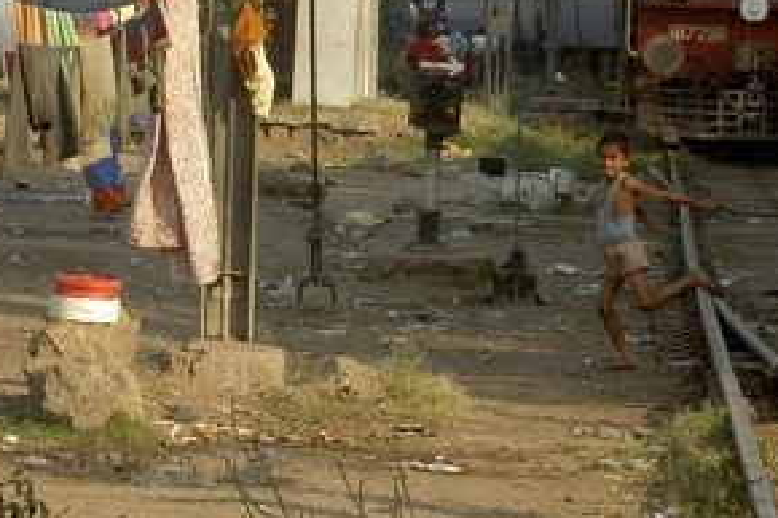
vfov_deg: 5.1
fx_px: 5810
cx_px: 217
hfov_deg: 7.7
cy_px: 30
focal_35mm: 269
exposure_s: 1/200
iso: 50
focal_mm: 24
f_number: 4.9
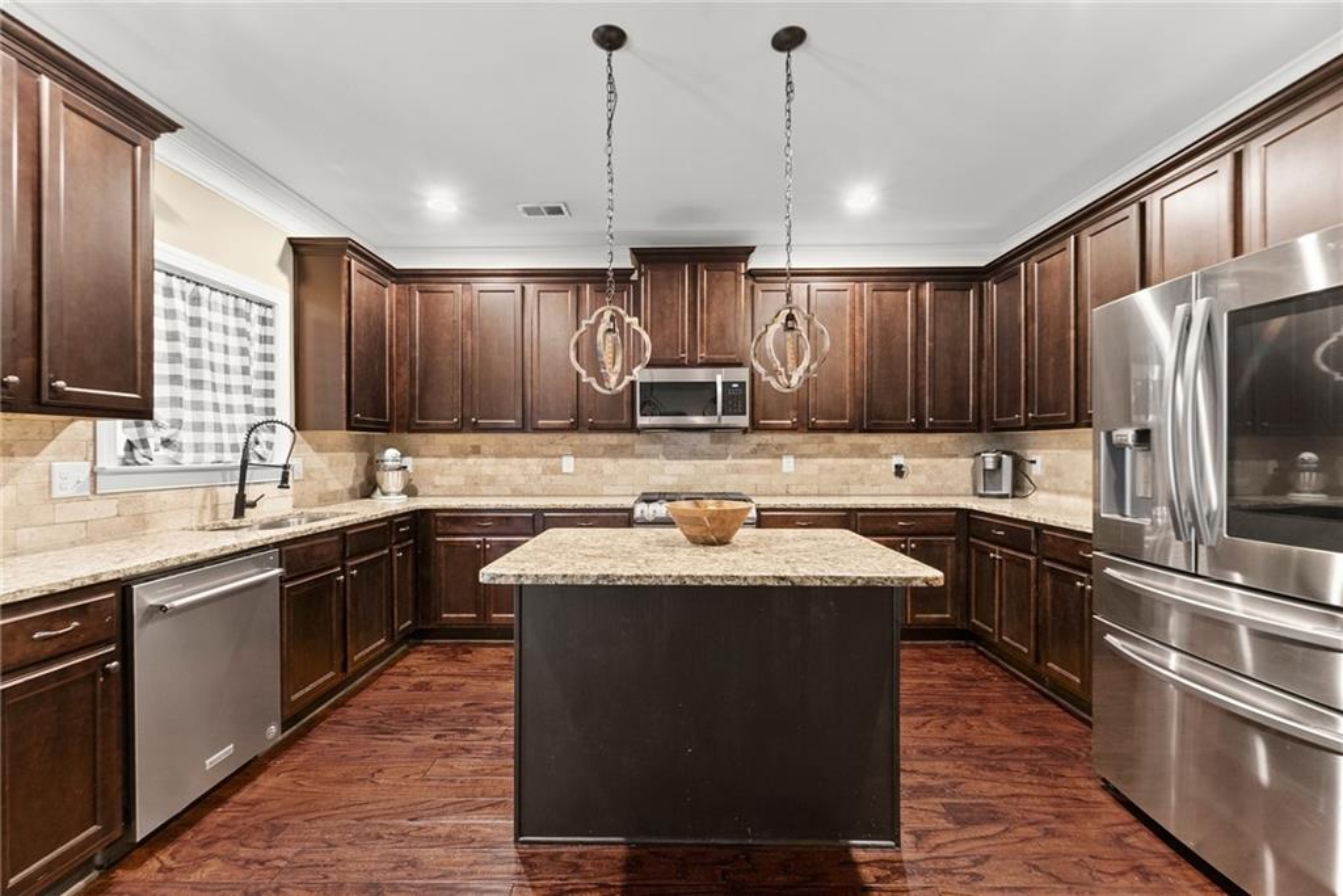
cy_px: 448
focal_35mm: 14
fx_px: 522
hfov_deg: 104.2
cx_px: 672
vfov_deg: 81.2
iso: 800
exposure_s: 1/2
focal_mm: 14
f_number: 7.1
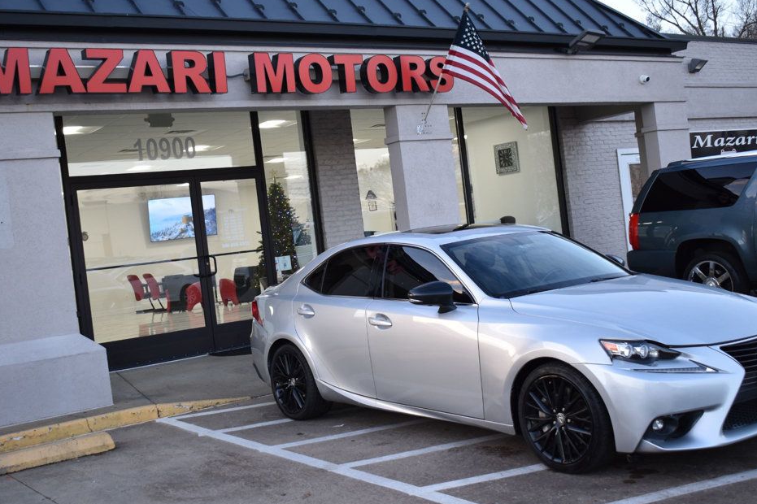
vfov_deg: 30.1
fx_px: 936
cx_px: 358
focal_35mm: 45
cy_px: 254
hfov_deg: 44.0
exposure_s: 1/80
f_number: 4.5
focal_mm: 27
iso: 400
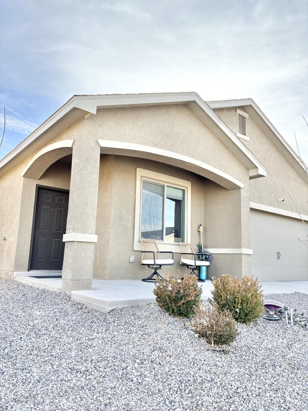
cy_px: 206
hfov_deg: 53.1
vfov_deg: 67.3
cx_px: 154
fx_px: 308
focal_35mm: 26
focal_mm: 5.96
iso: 50
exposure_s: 1/1362
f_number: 1.6
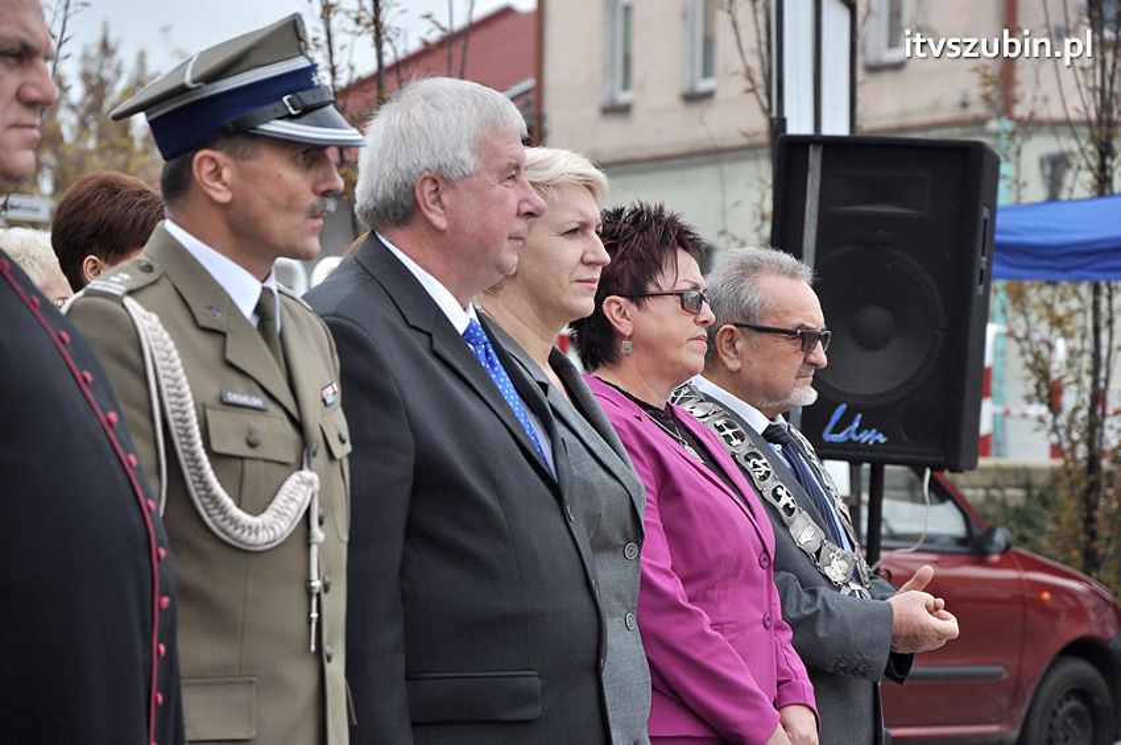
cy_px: 372
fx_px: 4900
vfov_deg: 8.7
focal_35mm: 158
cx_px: 560
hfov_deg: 13.1
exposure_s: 1/500
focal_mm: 105
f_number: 5.6
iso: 500
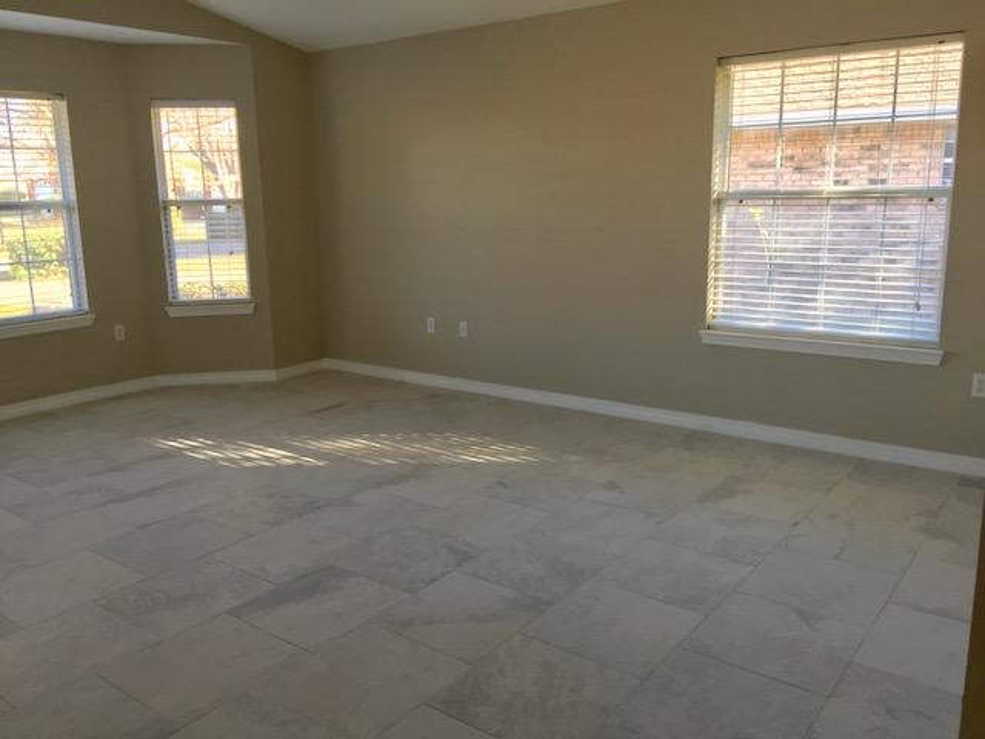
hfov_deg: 61.7
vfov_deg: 48.2
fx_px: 825
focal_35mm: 29
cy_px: 370
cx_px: 492
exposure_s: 1/60
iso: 40
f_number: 2.2
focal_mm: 4.15
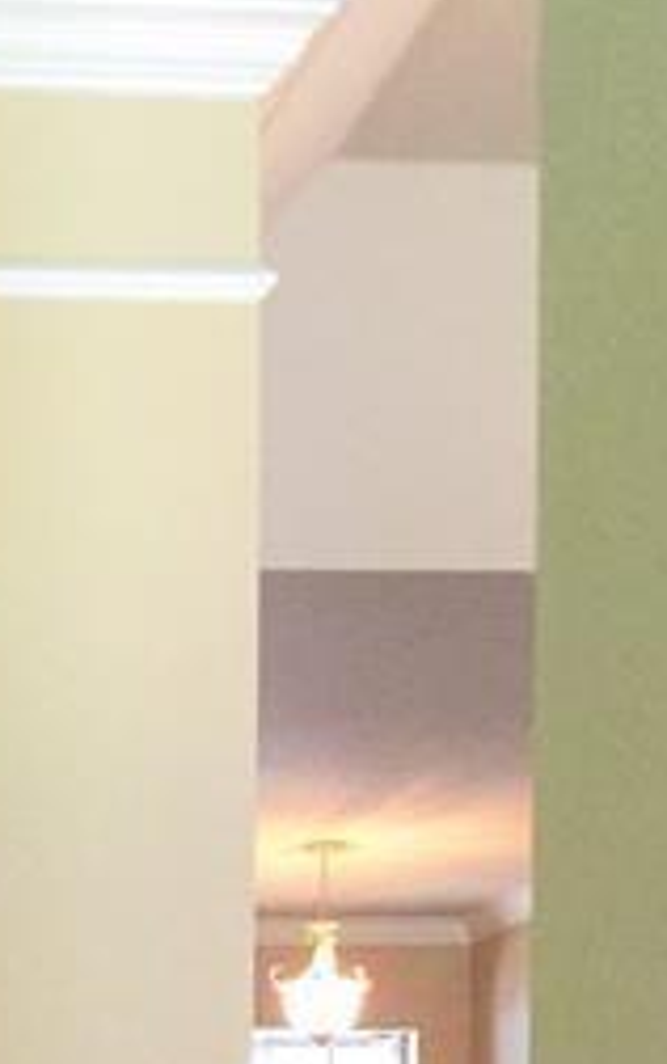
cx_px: -262
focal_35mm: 100
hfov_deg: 12.6
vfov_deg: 19.0
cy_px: 1452
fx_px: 2902
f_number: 2.4
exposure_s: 1/30
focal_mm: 3.3
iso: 200
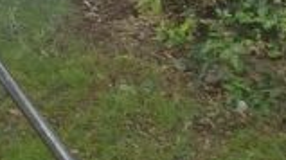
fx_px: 727
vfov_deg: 10.3
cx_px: -309
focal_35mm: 96
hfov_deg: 16.3
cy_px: -262
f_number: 2.8
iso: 80
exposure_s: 1/400
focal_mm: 3.6
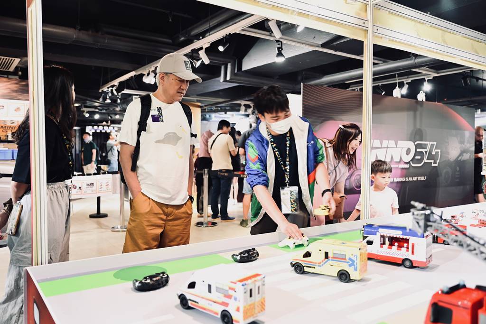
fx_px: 405
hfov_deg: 61.9
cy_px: 162
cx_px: 243
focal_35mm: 30
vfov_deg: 43.6
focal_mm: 30
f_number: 2.8
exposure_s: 1/50
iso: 1600
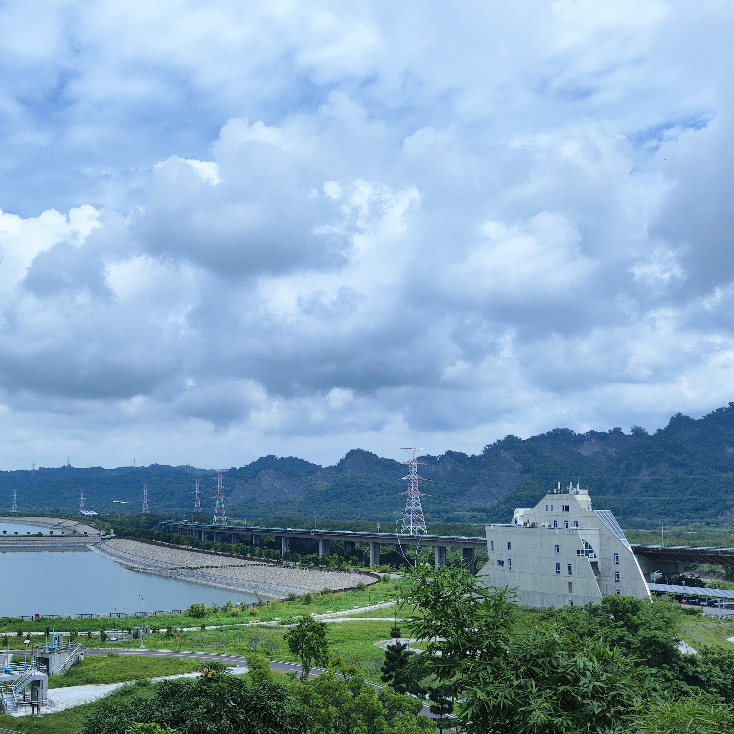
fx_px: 744
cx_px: 227
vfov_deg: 52.5
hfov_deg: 51.2
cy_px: 377
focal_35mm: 31
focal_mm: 4.68
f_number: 1.8
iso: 50
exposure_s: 1/2214
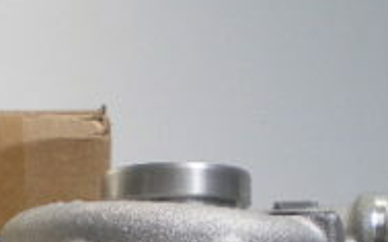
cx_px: 37
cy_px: 370
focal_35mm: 109
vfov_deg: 11.5
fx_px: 1152
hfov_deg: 18.8
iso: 64
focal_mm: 6.3
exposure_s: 1/30
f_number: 3.1
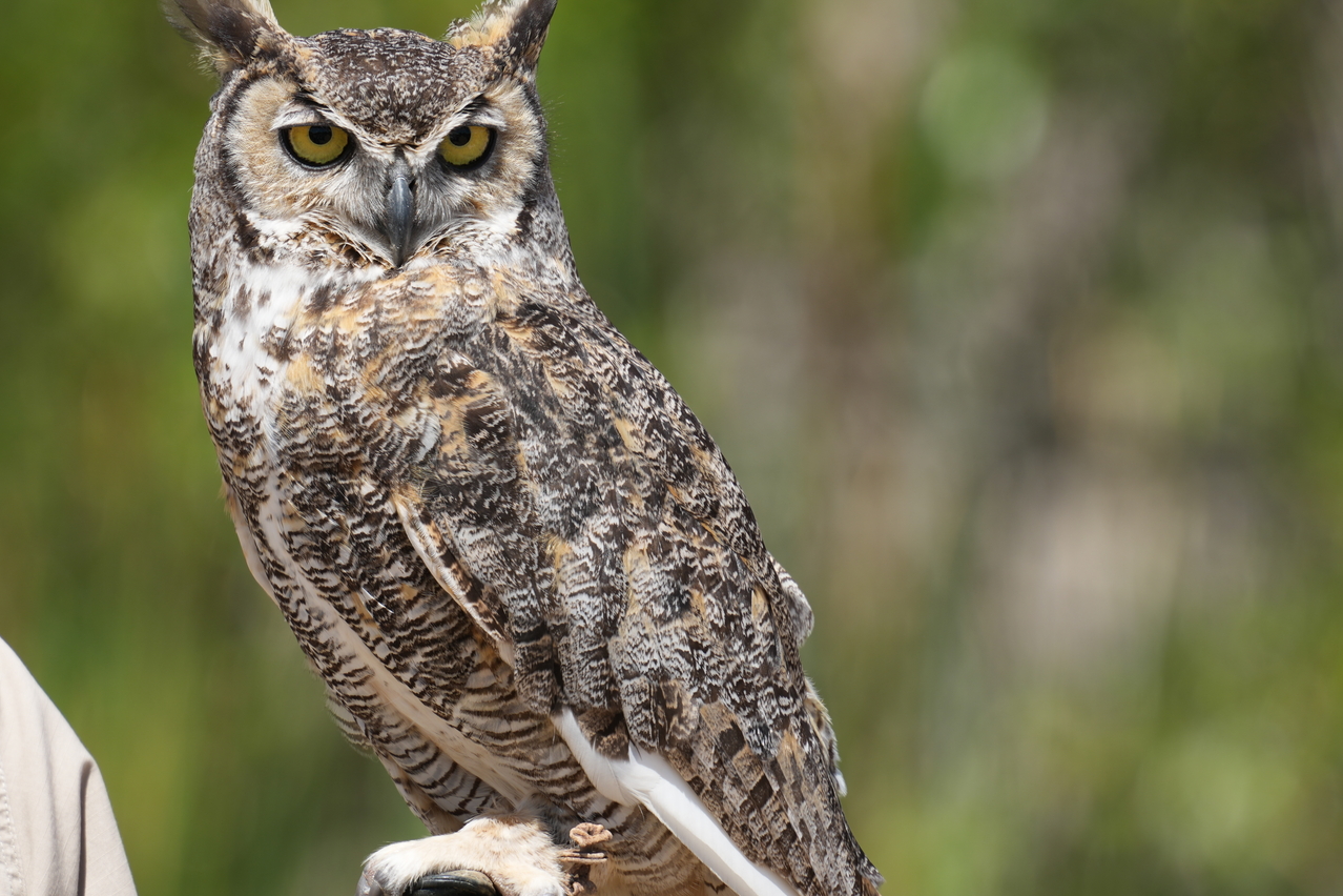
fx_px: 37825
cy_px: 410
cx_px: 374
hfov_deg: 2.0
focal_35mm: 1014
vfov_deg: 1.4
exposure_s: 1/250
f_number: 6.3
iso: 100
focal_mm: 600
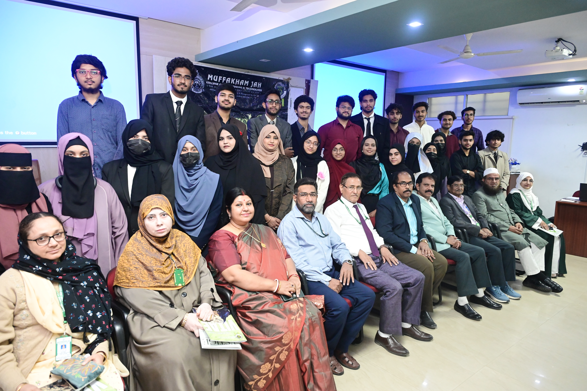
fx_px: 391
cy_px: 196
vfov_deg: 53.1
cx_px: 294
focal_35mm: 24
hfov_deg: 73.8
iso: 6400
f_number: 4
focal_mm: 24
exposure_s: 1/125
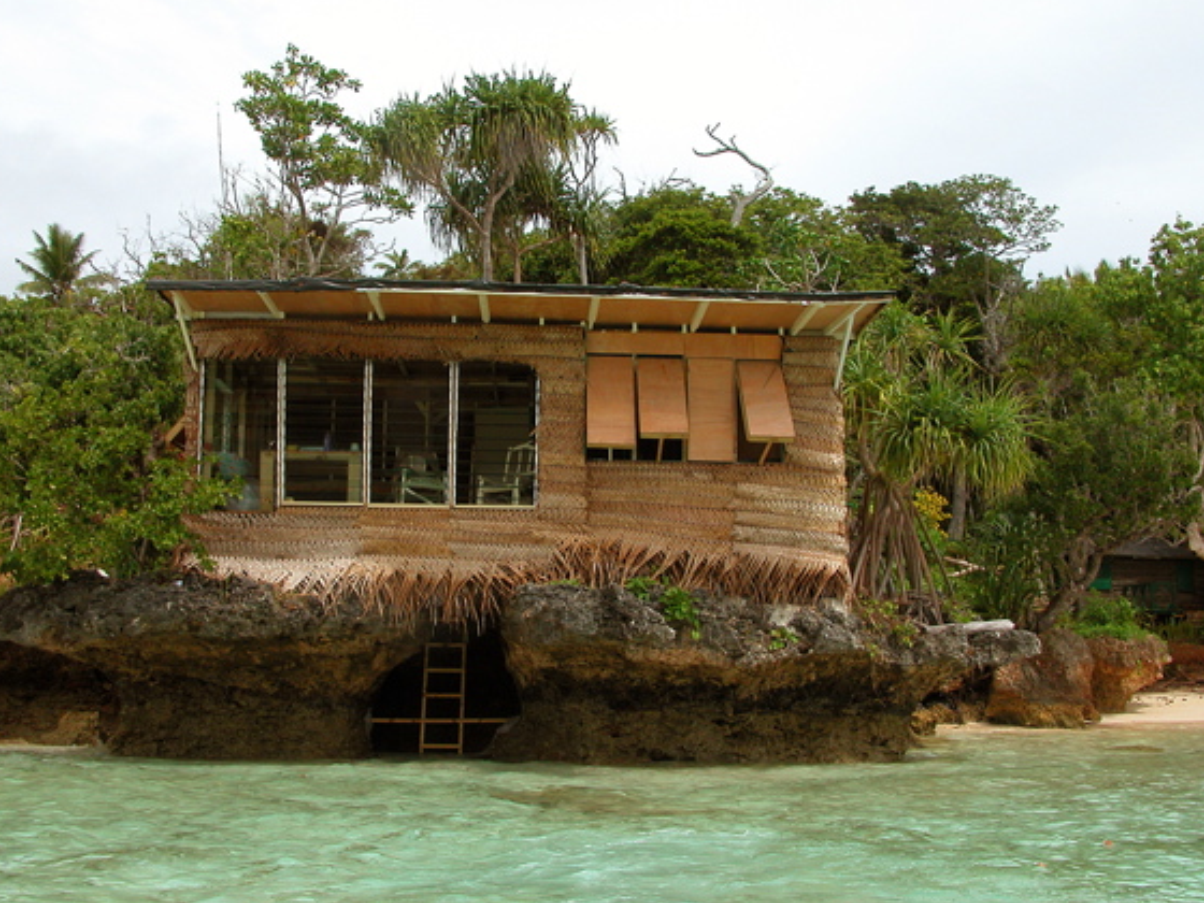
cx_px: 553
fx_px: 1391
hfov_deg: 46.8
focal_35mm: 40
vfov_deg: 35.9
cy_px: 413
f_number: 7.1
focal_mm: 8.9
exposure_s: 1/299
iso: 100
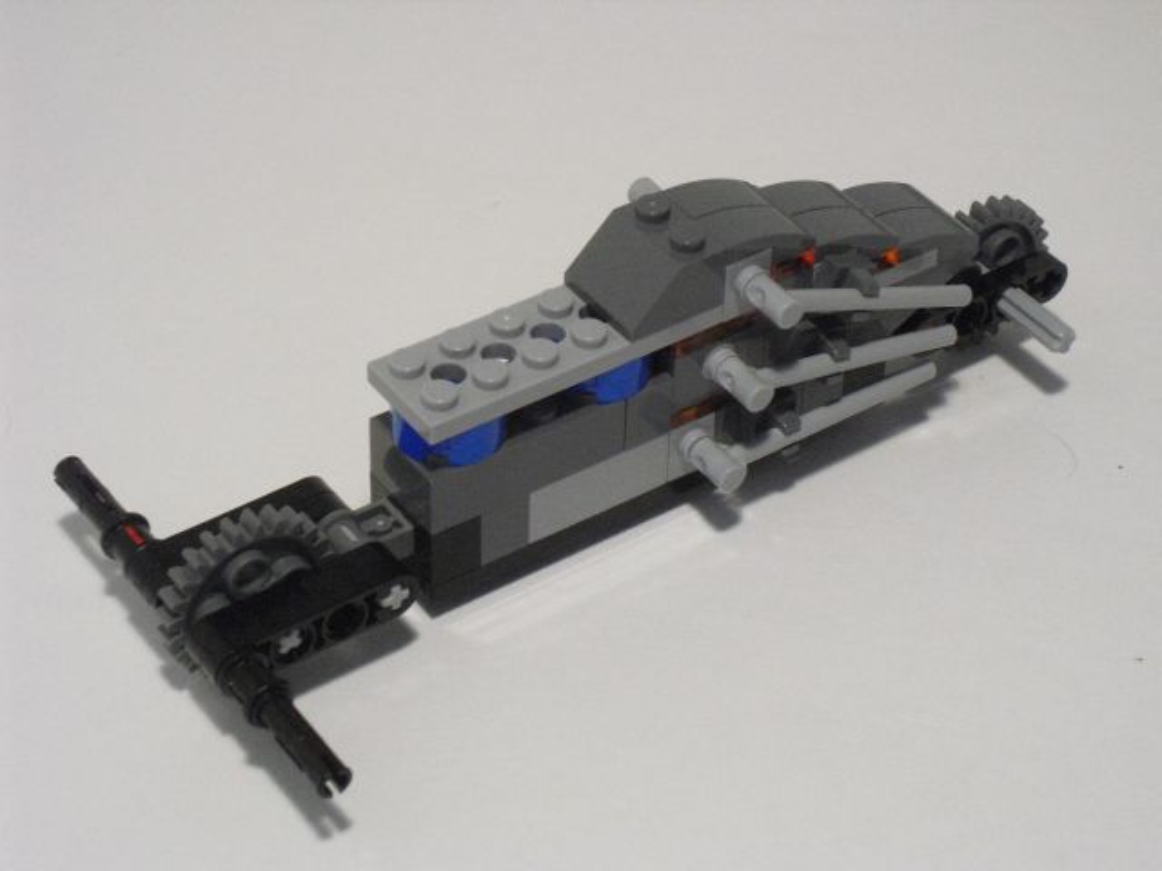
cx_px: 581
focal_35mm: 89
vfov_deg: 16.6
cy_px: 436
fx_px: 2988
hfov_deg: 22.0
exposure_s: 1/60
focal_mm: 15.7
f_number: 5.1
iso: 800
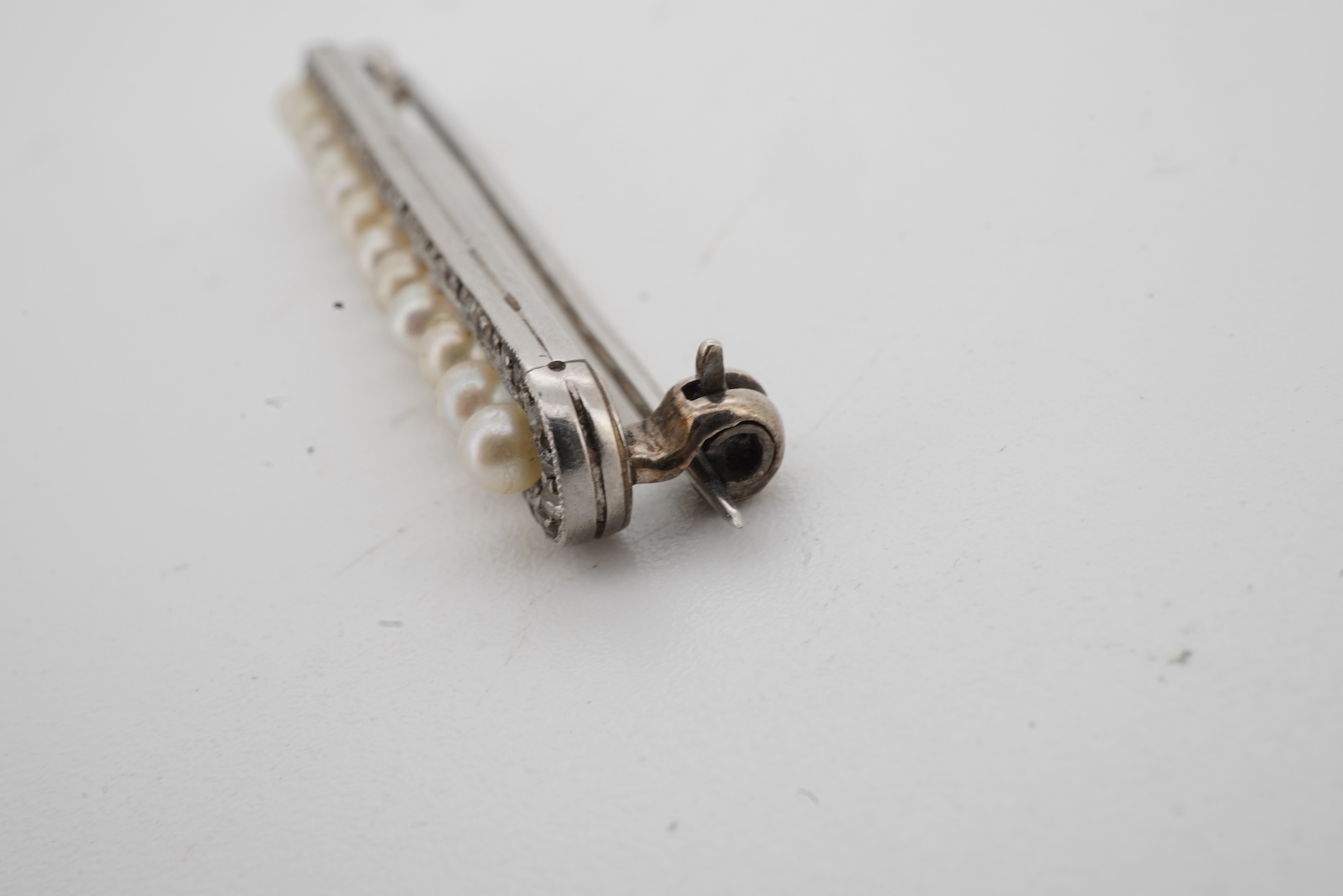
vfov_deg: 29.9
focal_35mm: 45
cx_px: 672
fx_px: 1679
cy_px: 448
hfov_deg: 43.6
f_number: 22
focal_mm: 30
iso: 400
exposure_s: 1/125
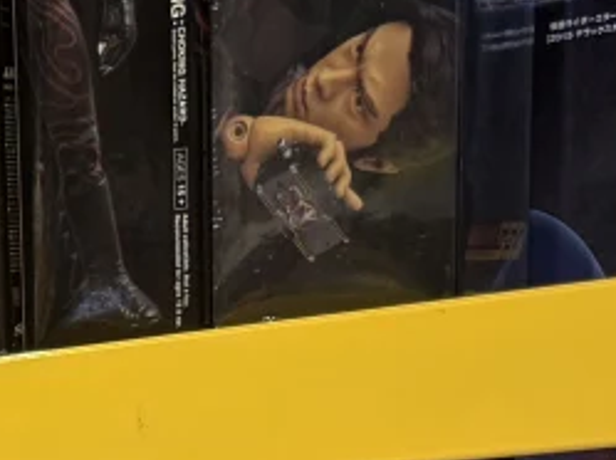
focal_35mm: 139
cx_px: -455
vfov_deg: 9.0
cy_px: 1288
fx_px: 2470
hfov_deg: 13.0
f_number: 1.78
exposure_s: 1/50
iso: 125
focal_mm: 6.76
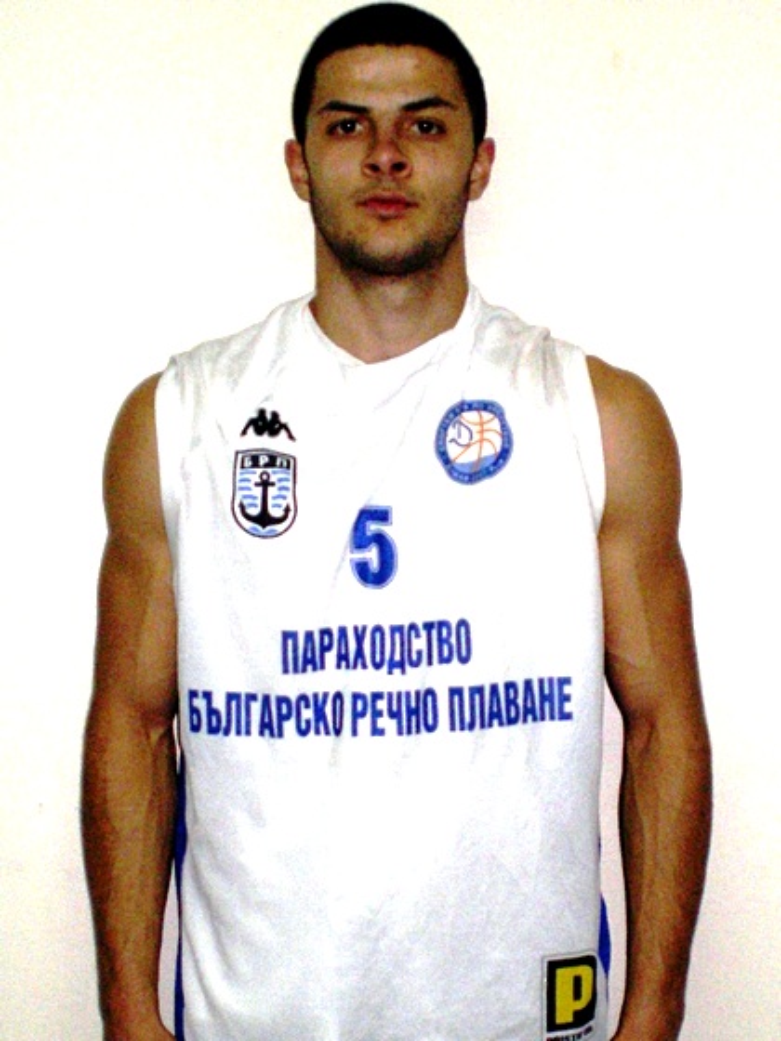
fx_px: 1143
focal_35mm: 38
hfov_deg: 37.7
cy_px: 520
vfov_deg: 49.0
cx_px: 390
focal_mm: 6.3
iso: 400
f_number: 3.1
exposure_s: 1/30
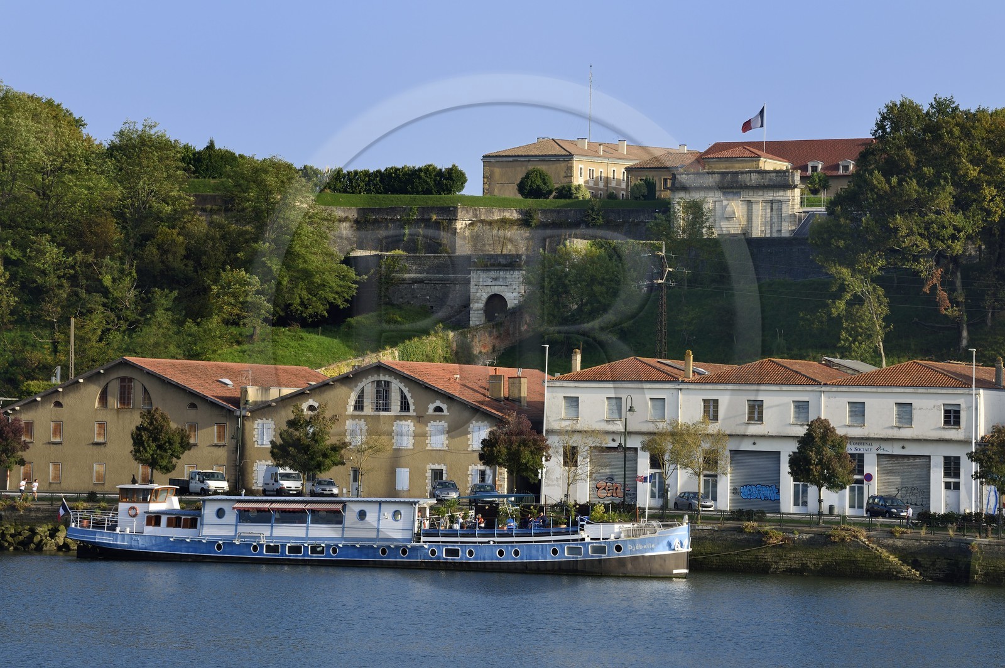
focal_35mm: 135
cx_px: 502
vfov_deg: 10.1
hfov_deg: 15.2
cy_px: 334
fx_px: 3766
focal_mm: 135
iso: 200
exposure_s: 1/250
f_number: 10
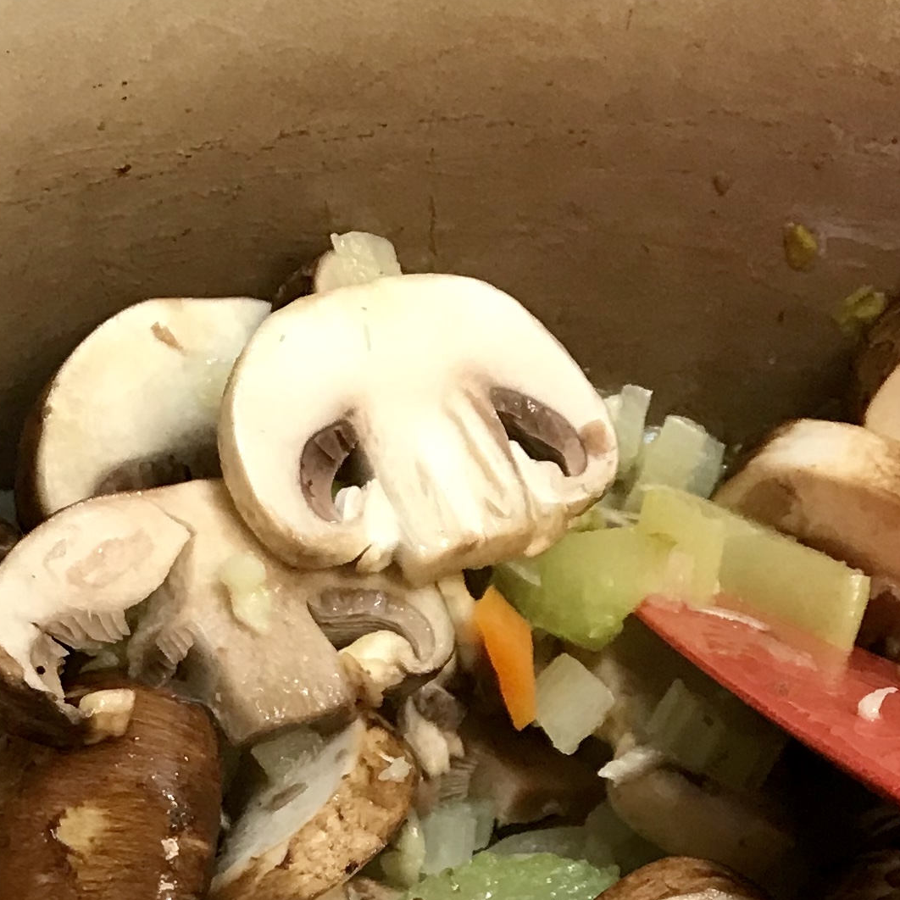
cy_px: 1317
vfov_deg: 16.9
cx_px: 428
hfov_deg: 18.5
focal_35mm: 94
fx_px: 2765
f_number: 1.8
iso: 40
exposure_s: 1/24
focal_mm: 3.99
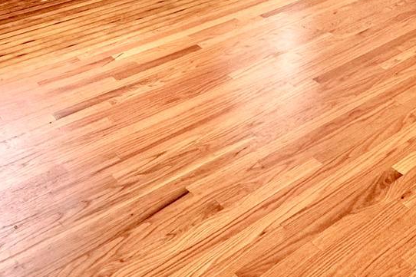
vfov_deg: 21.1
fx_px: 635
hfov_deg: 34.3
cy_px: -130
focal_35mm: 55
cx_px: 373
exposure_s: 1/99
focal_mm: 2.22
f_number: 2.2
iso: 100
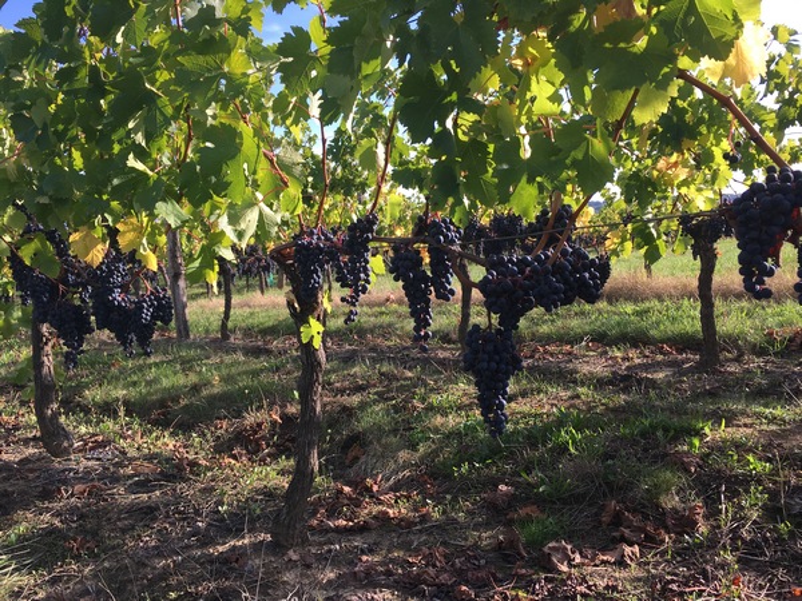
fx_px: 672
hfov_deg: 61.7
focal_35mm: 29
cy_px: 300
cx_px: 401
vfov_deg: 48.2
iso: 25
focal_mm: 4.15
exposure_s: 1/527
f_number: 2.2
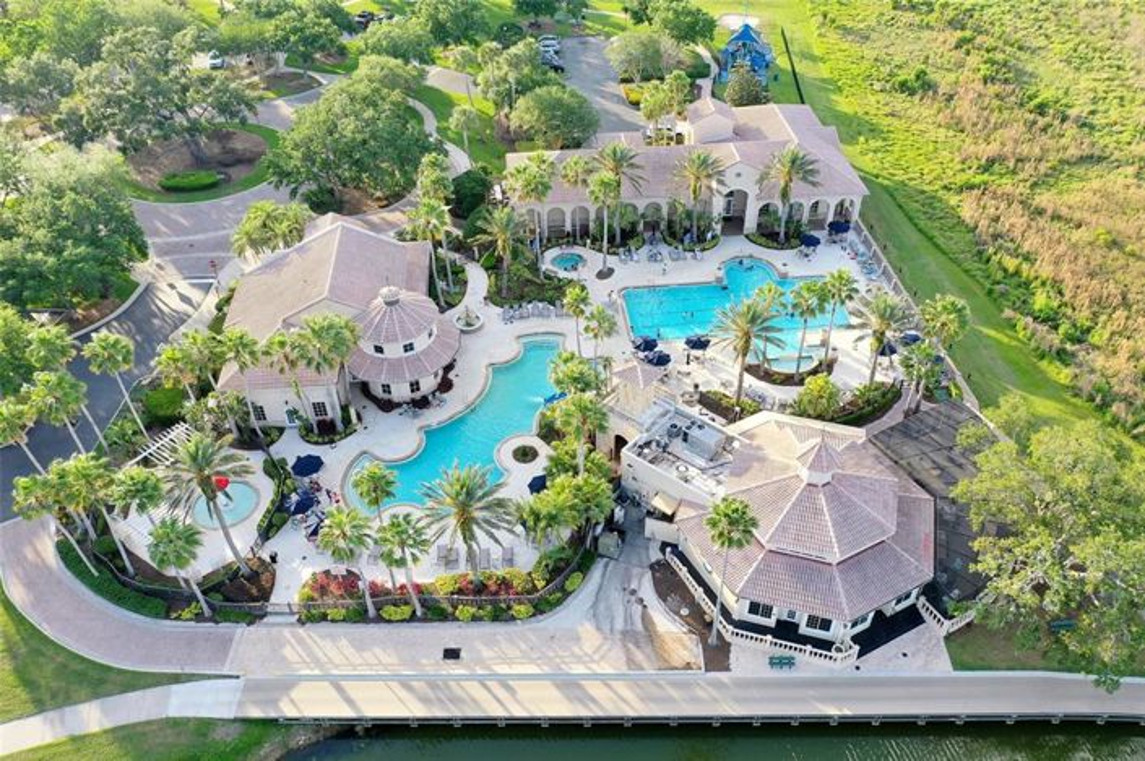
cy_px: 380
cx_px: 572
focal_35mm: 28
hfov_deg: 65.5
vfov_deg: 46.3
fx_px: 890
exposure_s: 1/120
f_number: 4.5
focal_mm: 10.3
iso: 100
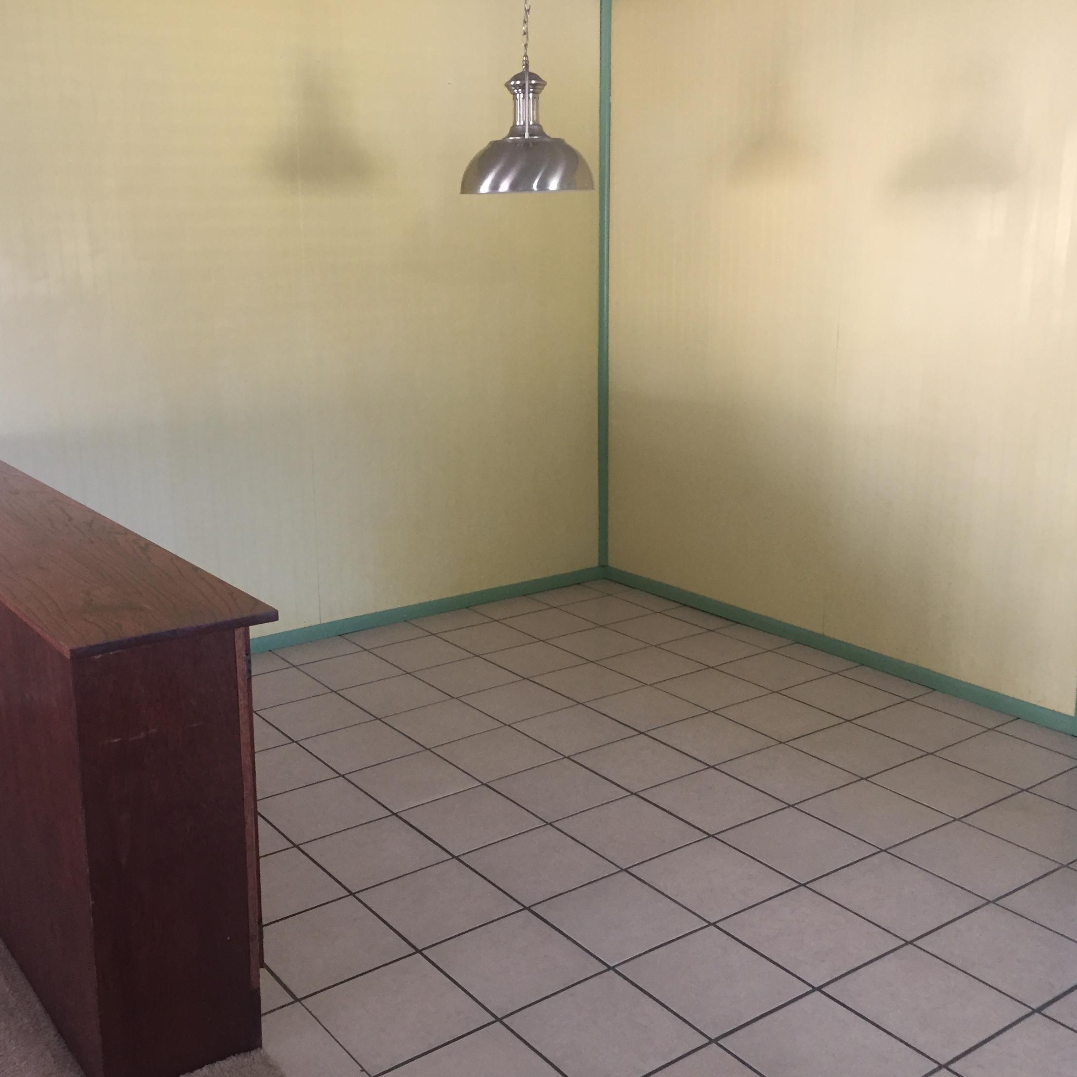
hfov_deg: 47.1
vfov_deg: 47.2
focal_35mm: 35
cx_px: 467
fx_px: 1232
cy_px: 534
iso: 125
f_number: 2.2
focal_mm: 4.15
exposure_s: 1/30
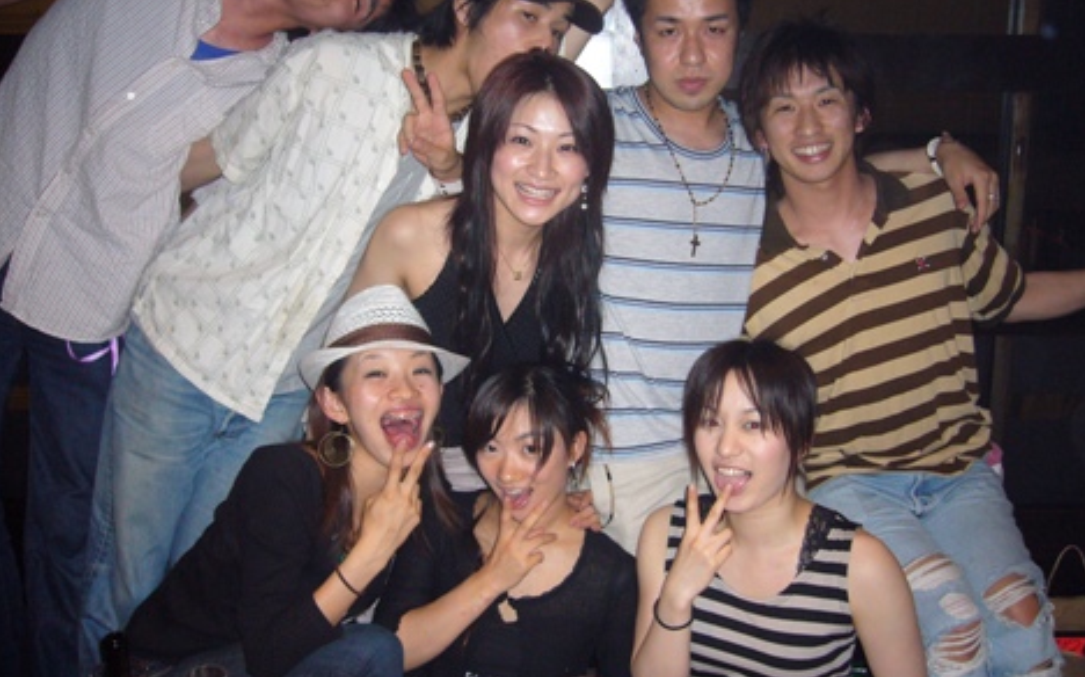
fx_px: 1123
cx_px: 541
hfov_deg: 51.6
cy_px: 293
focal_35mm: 38
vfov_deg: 33.5
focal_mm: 5.8
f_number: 2.8
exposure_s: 1/60
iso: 200
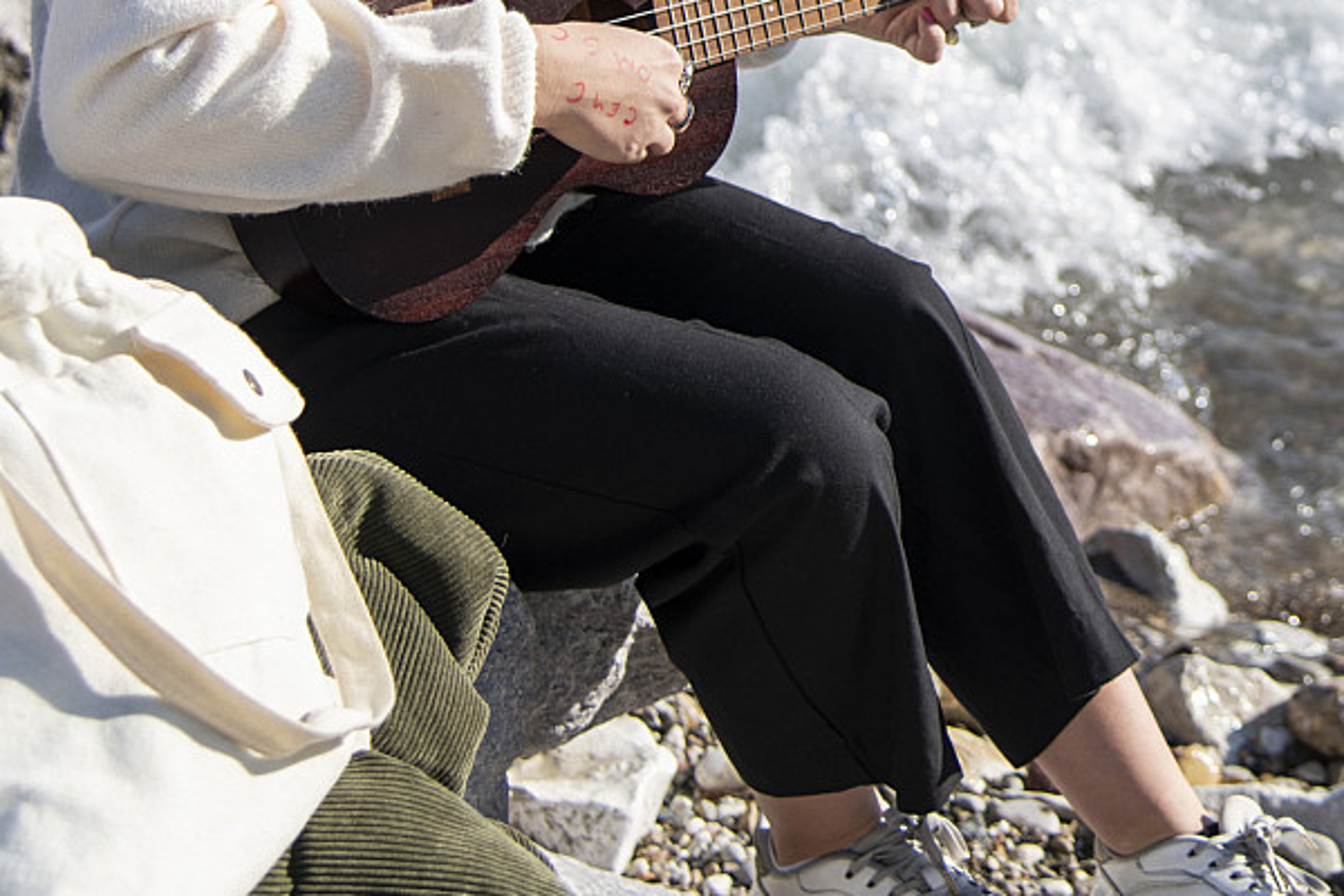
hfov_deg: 19.9
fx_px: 3733
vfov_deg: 13.4
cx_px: 1259
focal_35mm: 100
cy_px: -128
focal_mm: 40
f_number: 4
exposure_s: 1/1000
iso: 100
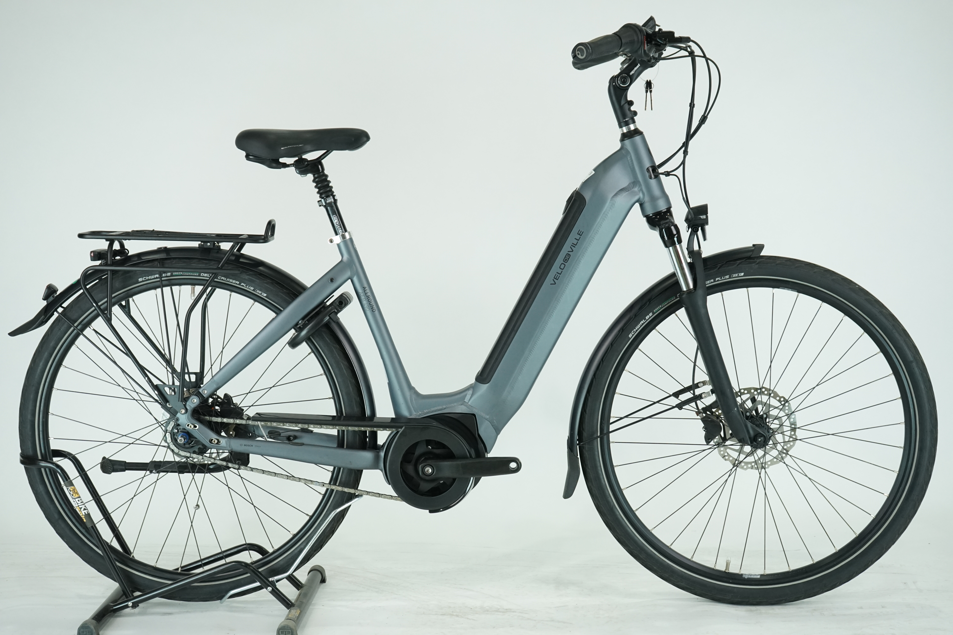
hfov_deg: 34.5
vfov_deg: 23.4
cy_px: 318
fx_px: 1535
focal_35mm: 58
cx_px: 476
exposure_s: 1/200
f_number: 6.3
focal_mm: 58
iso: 1600
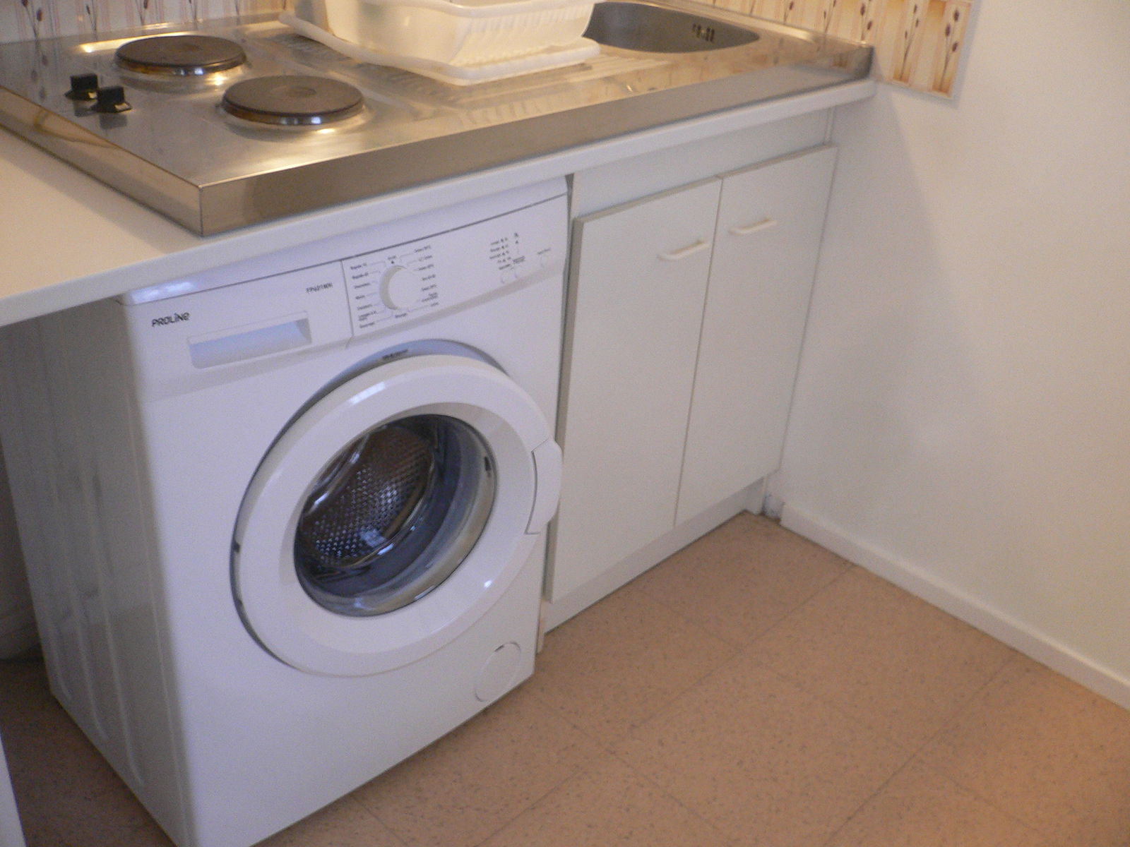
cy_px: 424
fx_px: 1143
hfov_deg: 52.6
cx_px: 565
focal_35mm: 35
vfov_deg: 40.7
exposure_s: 1/13
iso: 200
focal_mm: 5.8
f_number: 2.8
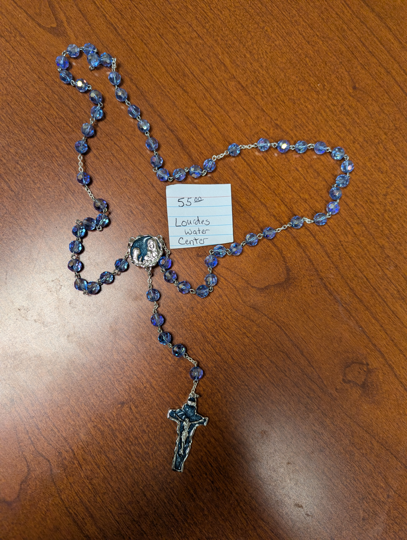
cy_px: 270
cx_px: 204
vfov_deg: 71.5
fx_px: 375
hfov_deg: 56.9
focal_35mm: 24
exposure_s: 1/60
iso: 103
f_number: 1.85
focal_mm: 6.81
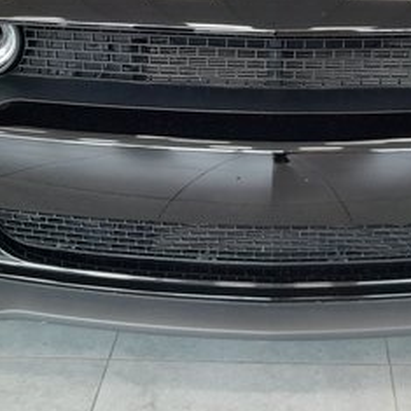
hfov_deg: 26.2
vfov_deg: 25.4
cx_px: 294
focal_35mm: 65
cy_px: 19
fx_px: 873
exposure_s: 1/60
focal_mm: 4
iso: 320
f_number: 1.8
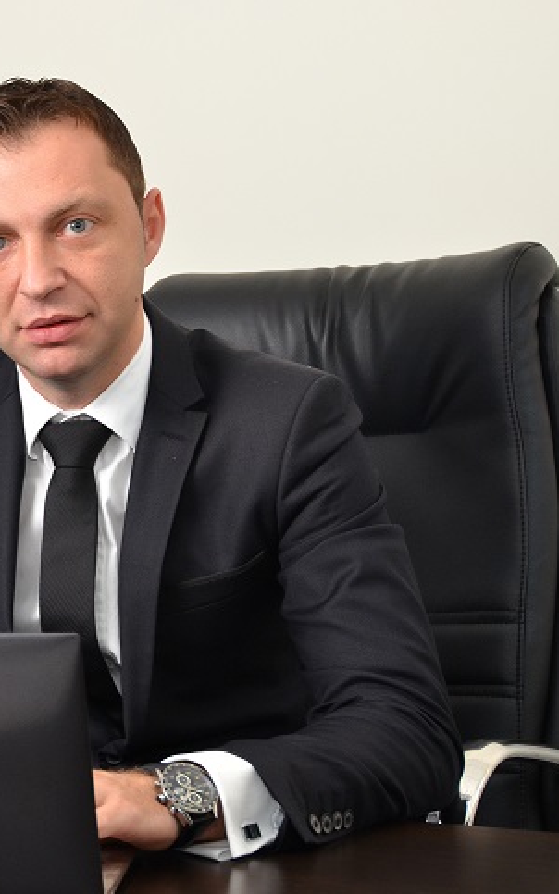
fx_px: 1993
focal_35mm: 82
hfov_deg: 15.5
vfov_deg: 25.3
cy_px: 444
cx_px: -68
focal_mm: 35
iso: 800
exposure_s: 1/100
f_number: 5.6
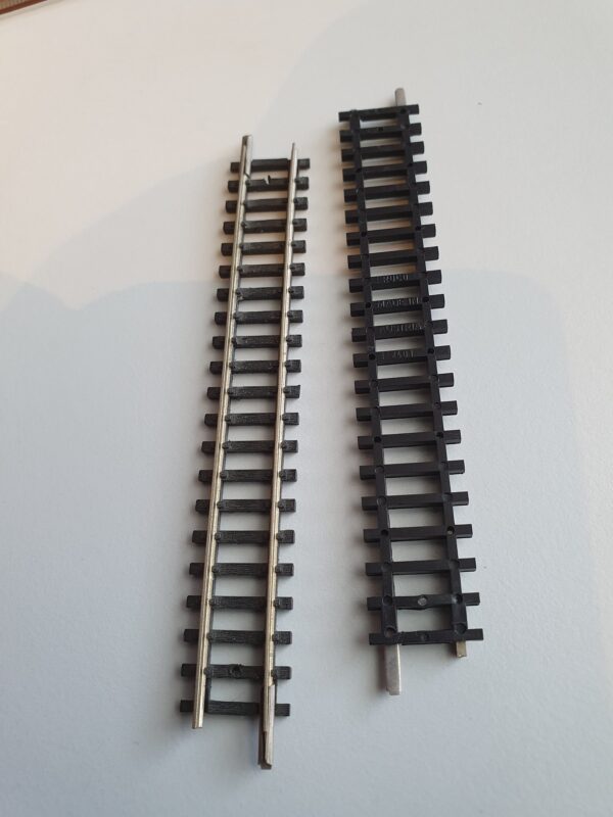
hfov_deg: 53.1
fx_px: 614
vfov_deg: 67.3
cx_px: 306
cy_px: 408
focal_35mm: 26
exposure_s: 1/100
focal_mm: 4.32
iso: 250
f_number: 2.4
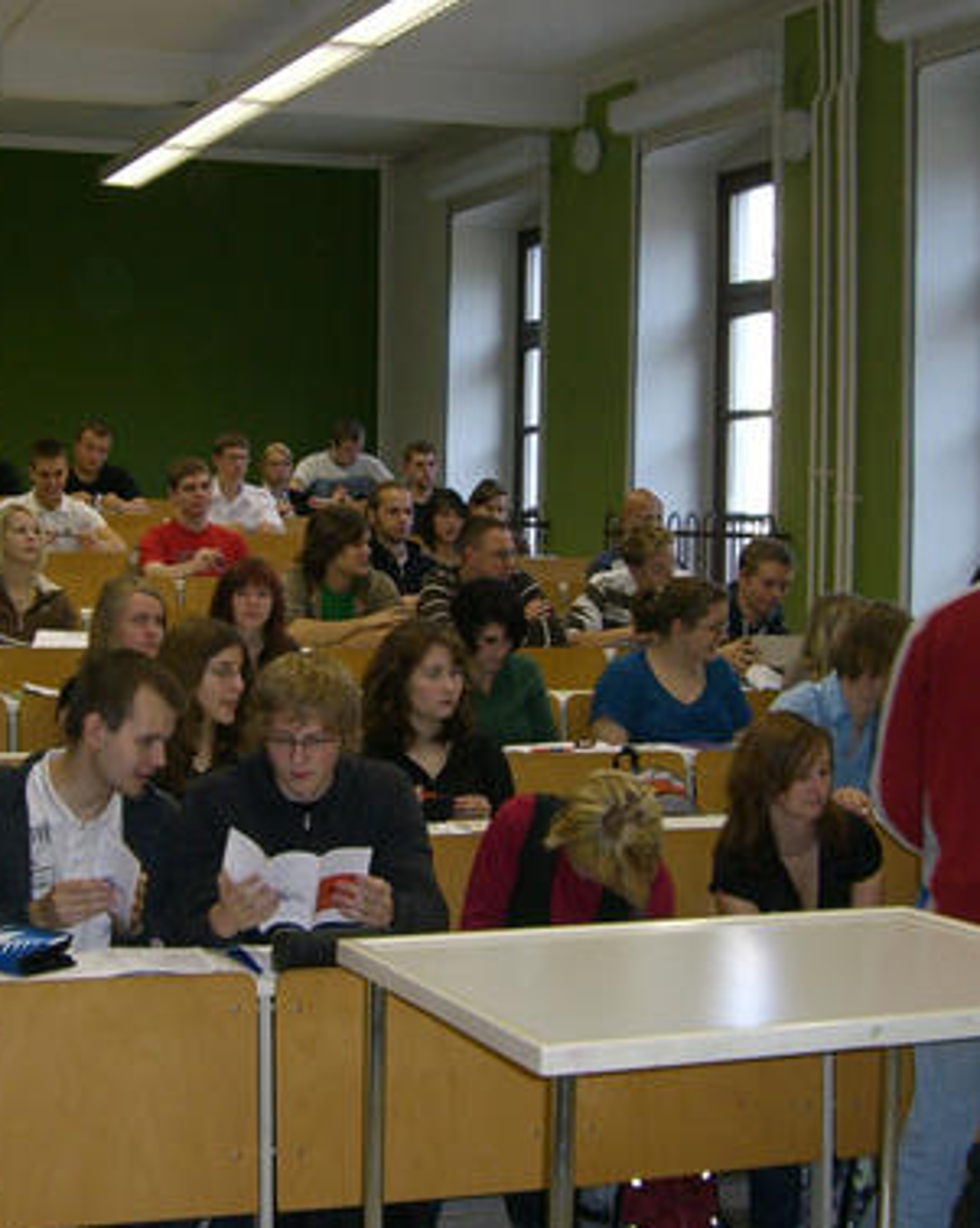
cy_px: 544
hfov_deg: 24.1
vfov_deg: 30.0
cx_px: 368
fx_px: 2287
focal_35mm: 63
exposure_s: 1/60
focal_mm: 6.2
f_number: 2.7
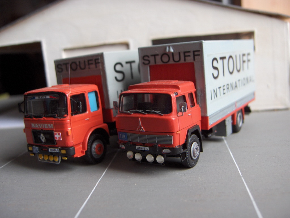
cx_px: 145
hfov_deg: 47.9
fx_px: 327
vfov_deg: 36.8
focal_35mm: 39
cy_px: 109
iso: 200
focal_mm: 8
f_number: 2.8
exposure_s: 1/66
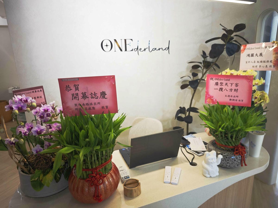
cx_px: 139
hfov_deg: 73.9
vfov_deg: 58.9
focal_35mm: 23
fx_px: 185
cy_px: 104
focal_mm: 8.72
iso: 400
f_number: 1.63
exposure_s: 1/120
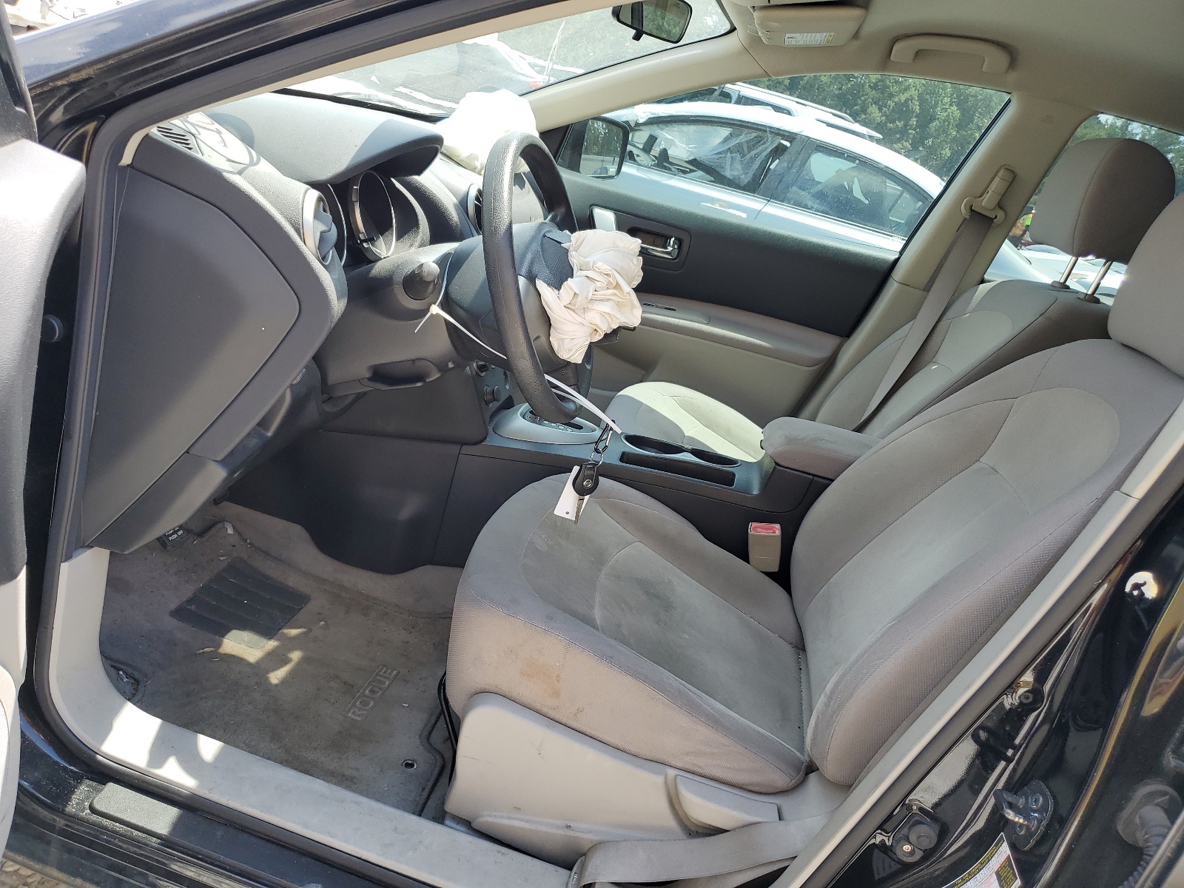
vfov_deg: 53.1
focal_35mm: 26
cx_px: 592
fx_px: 889
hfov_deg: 67.3
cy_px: 444
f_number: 1.5
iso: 50
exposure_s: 1/556
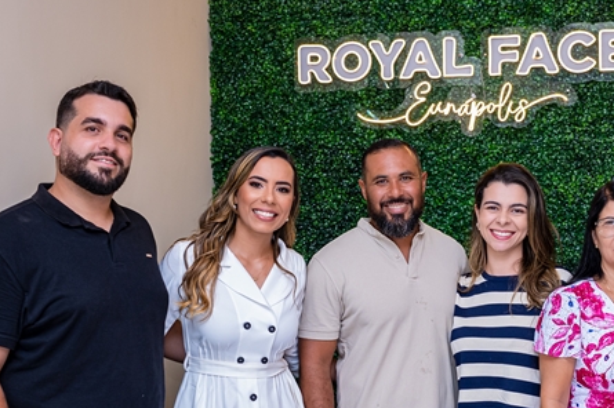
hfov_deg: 33.2
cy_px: 312
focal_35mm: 60
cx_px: 401
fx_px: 1023
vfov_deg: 22.4
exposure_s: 1/200
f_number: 3.2
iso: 500
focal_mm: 24
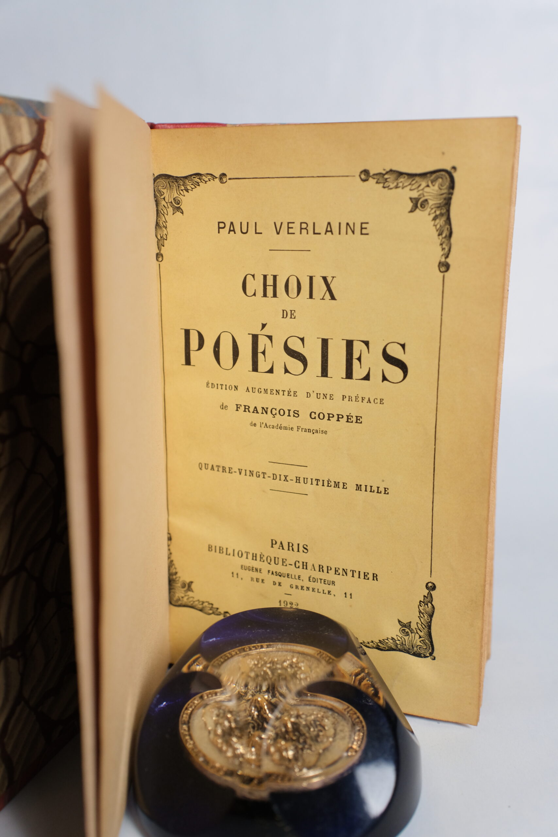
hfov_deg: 41.1
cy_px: 418
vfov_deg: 58.7
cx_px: 279
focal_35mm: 32
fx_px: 744
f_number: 3.5
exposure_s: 1/100
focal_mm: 21.5
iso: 640
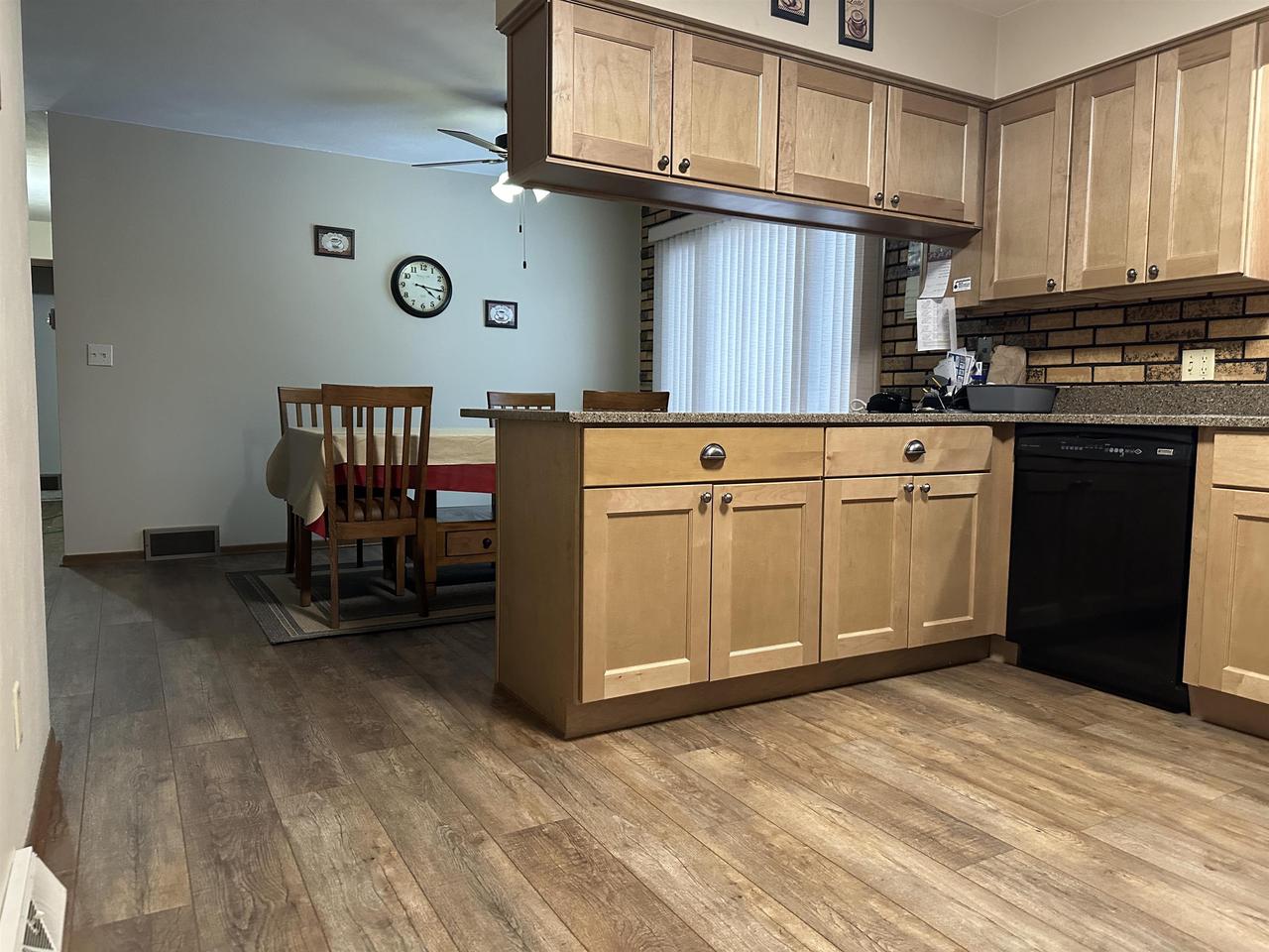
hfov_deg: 71.6
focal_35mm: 24
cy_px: 476
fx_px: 880
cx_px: 634
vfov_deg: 56.8
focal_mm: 6.86
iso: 500
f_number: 1.78
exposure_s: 1/60
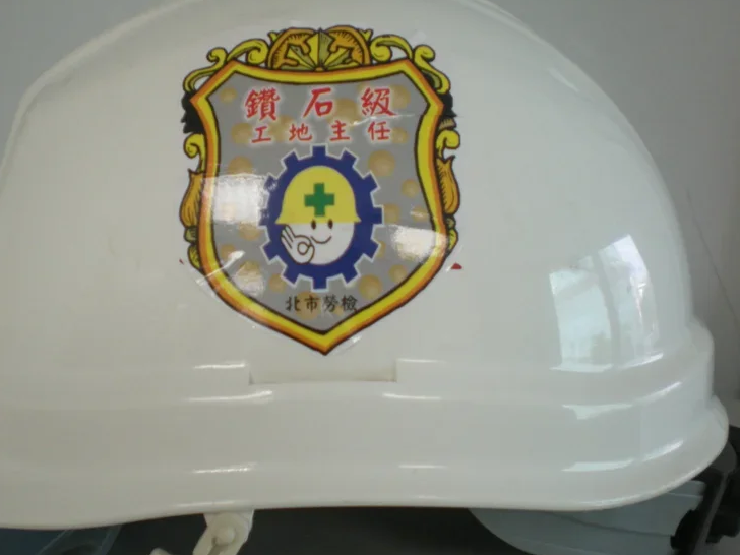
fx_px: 1005
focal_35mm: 47
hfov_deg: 40.2
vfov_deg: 30.9
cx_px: 291
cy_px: 251
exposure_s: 1/22.1
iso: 200
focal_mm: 6.3
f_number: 3.1
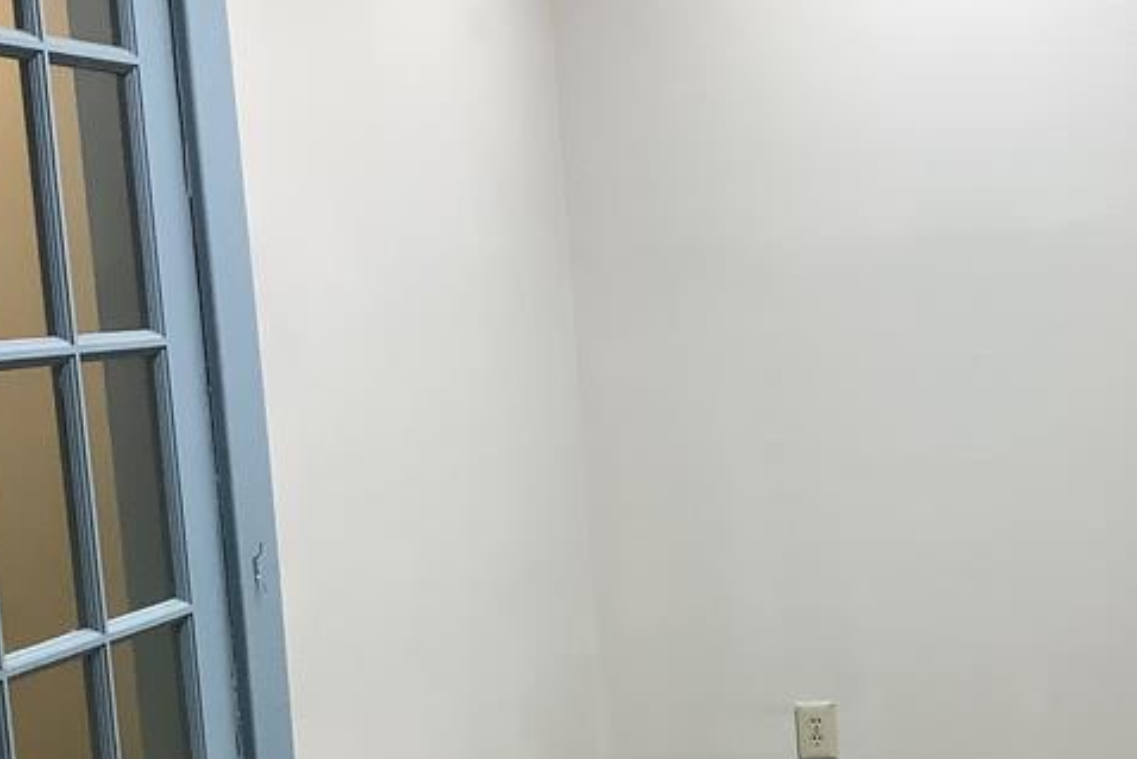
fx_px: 2180
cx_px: 840
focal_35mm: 69
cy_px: 635
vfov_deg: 19.5
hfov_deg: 28.8
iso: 50
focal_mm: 3.3
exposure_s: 1/60
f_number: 2.4
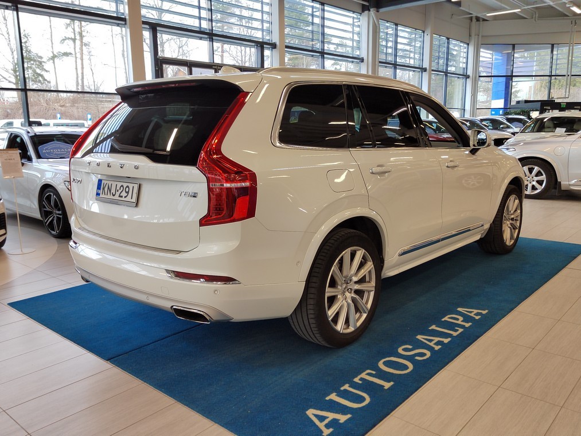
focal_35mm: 29
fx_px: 487
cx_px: 290
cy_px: 218
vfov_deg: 48.2
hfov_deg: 61.7
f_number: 1.9
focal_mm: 5.52
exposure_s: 1/120
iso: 559
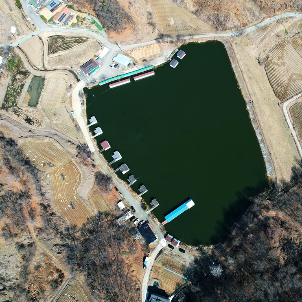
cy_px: 155
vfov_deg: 55.6
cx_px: 201
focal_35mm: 29
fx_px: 286
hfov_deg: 54.5
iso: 100
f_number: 2.8
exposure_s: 1/1000
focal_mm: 8.38
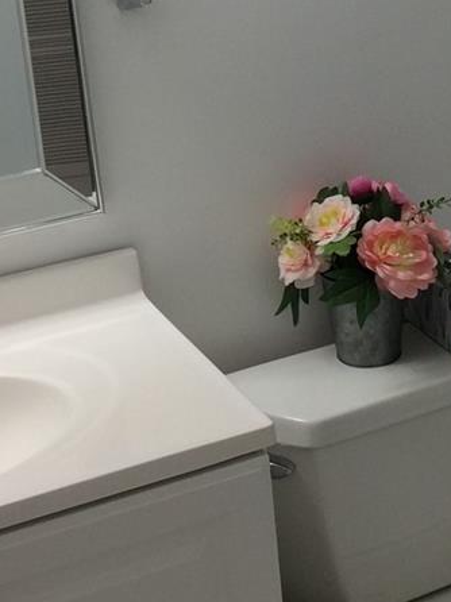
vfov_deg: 22.4
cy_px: 94
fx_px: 1495
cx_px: 313
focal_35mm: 86
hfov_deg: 17.1
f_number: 2.4
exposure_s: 1/24
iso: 32
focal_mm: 3.3
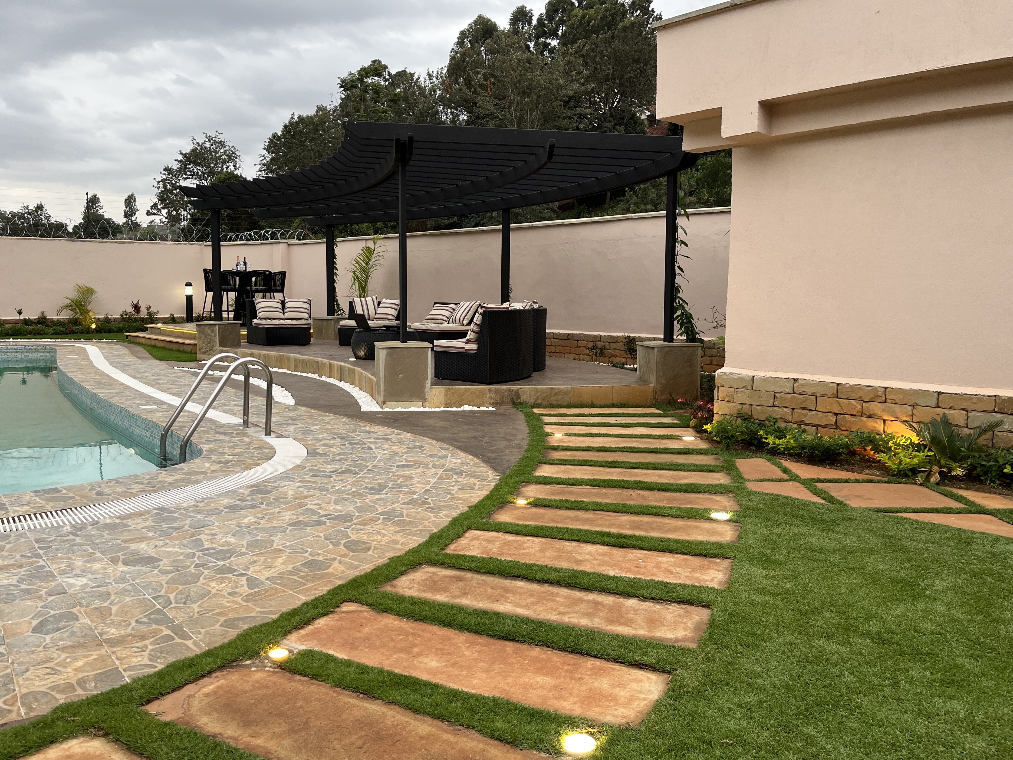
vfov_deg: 49.7
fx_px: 819
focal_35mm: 28
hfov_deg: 63.4
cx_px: 477
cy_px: 380
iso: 80
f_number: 1.6
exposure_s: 1/100
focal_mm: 5.1
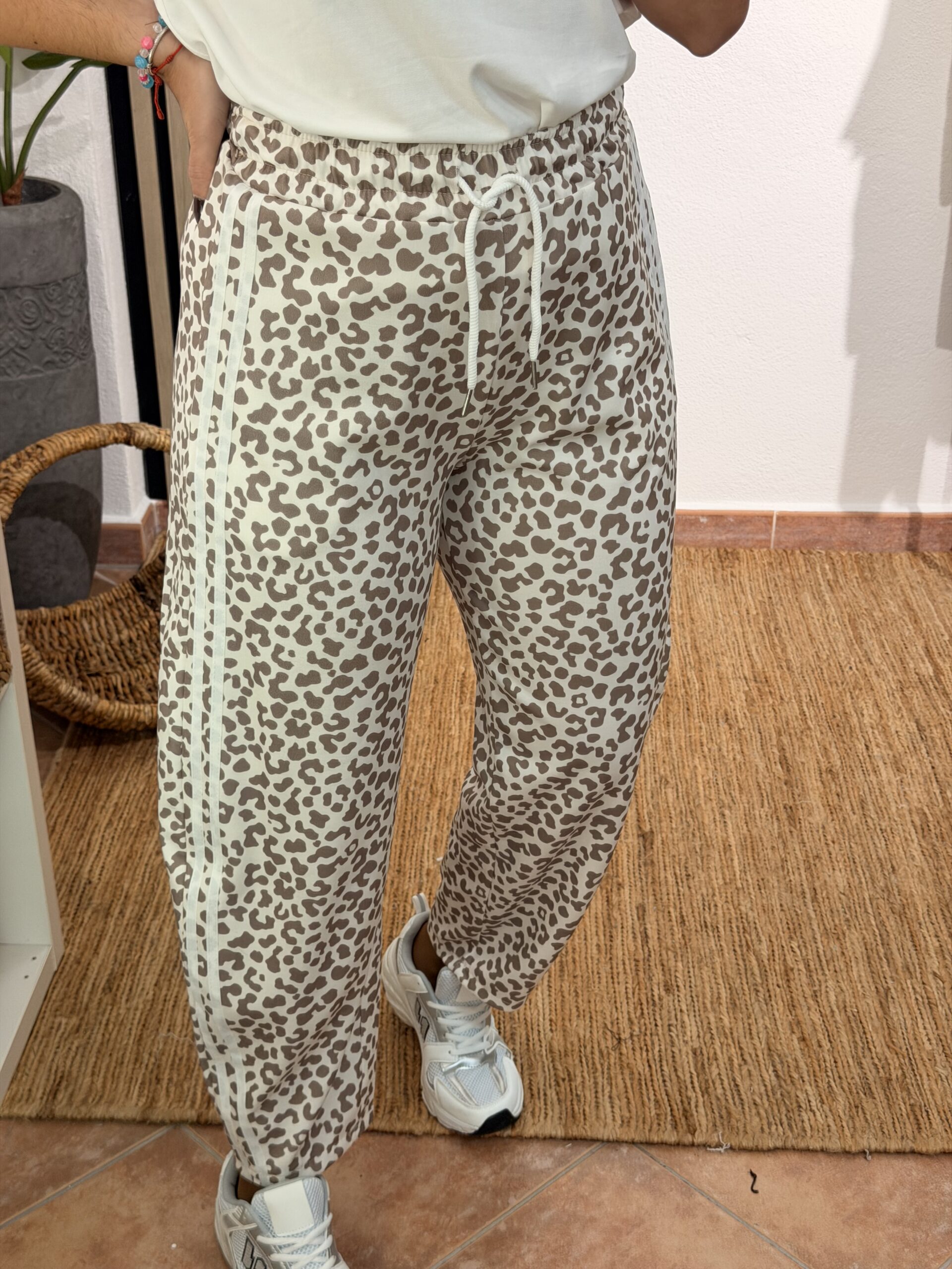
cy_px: 634
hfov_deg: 30.3
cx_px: 476
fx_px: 1760
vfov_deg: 39.7
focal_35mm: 48
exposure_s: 1/100
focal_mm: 6.76
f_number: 1.78
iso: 64
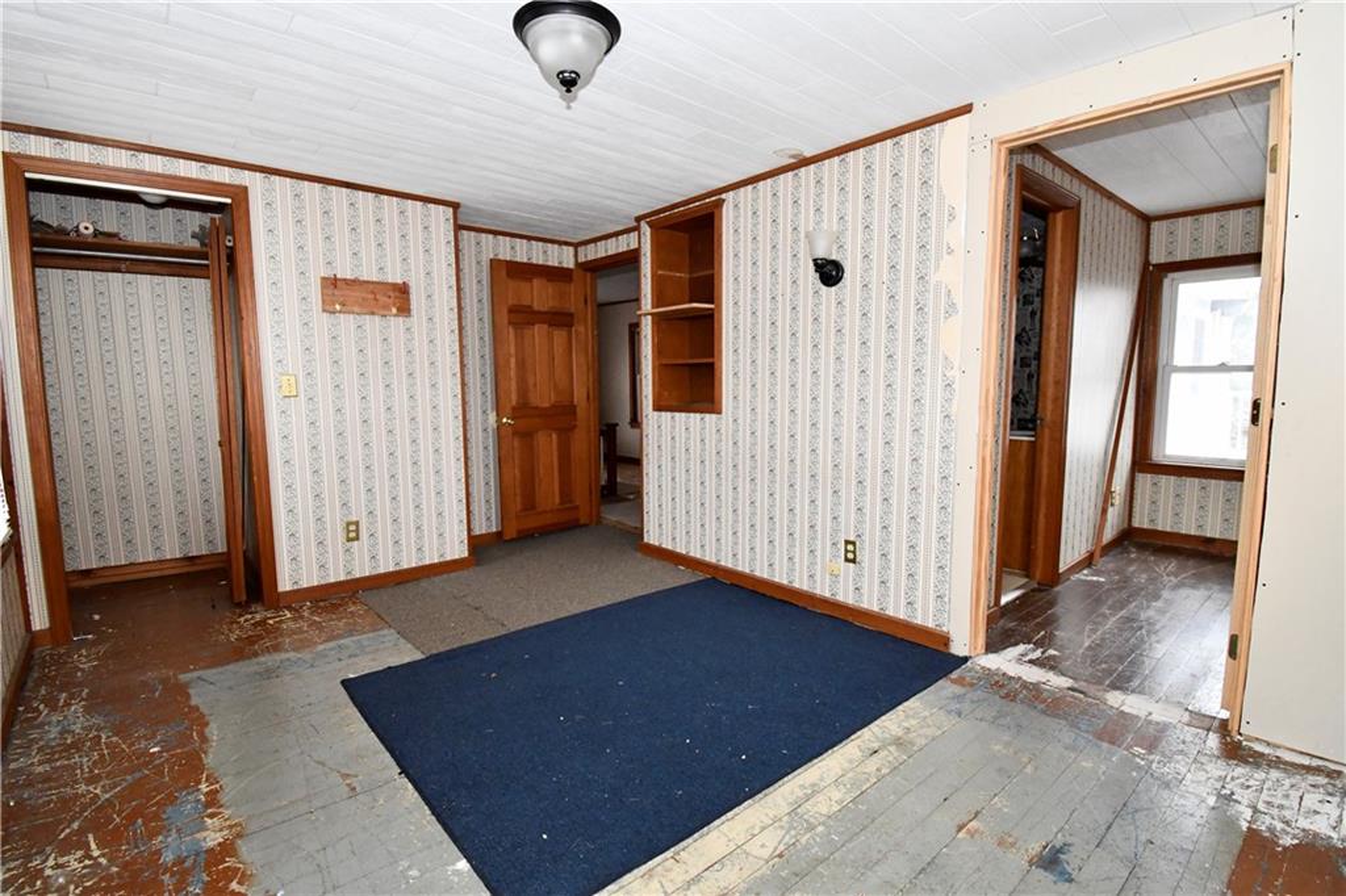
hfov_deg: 100.4
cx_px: 673
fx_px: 561
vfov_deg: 77.3
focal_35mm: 15
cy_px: 448
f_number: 8
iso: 4000
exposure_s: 1/100
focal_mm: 10
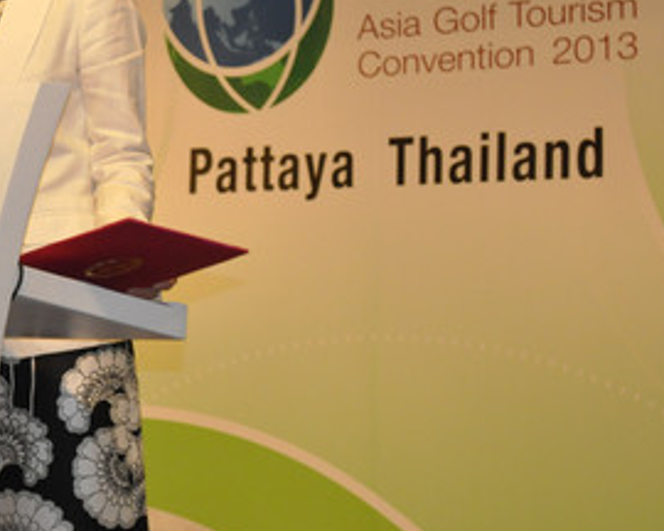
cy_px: 68
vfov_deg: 9.0
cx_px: -57
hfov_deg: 11.1
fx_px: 3381
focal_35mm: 172
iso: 2000
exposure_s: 1/60
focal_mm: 55
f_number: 5.6
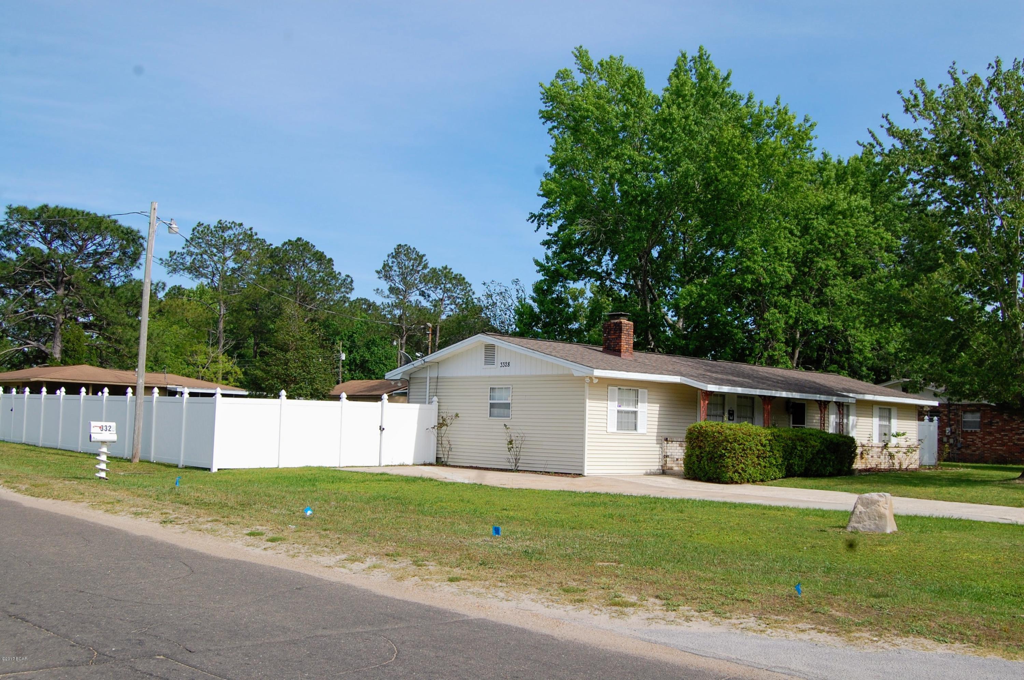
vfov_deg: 36.8
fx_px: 1023
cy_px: 340
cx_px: 512
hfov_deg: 53.2
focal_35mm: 36
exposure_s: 1/320
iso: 200
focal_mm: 24
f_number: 9
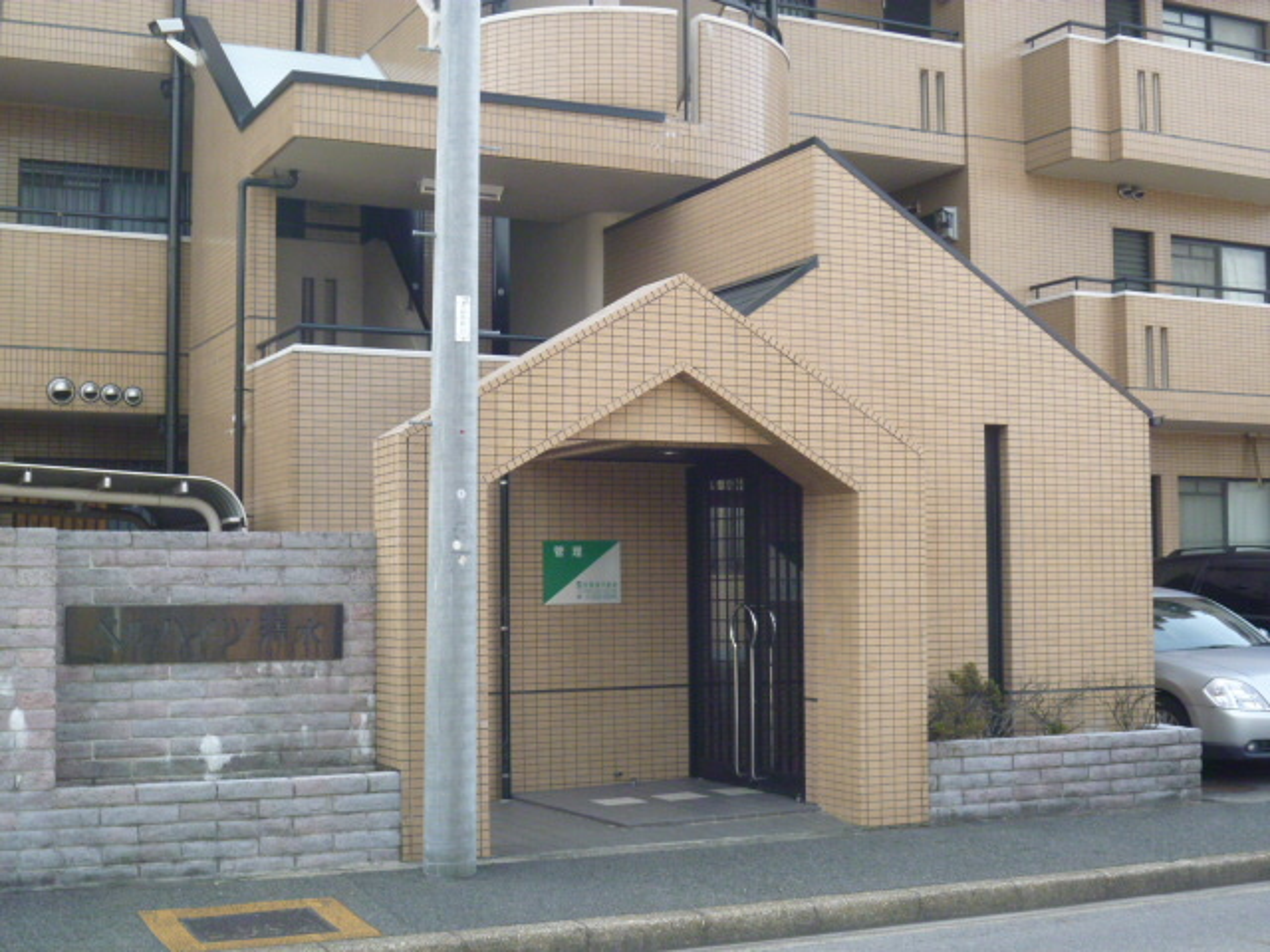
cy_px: 476
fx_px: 1834
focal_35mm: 50
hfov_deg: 38.2
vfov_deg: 29.1
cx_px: 635
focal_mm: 8.9
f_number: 4
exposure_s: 1/400
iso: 320
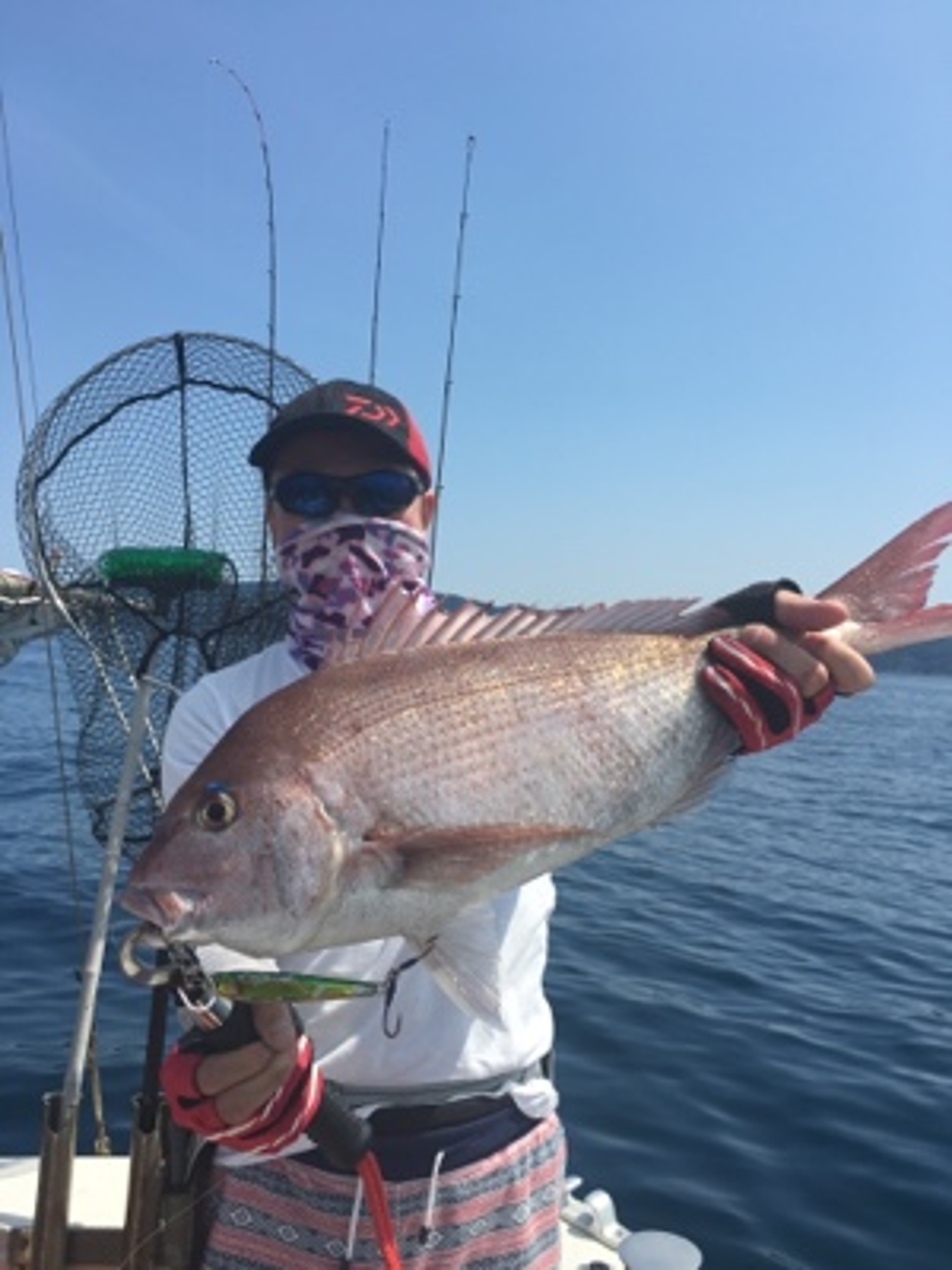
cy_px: 635
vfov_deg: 61.7
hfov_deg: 48.2
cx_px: 476
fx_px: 1063
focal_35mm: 29
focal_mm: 4.15
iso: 25
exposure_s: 1/1748
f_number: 2.2
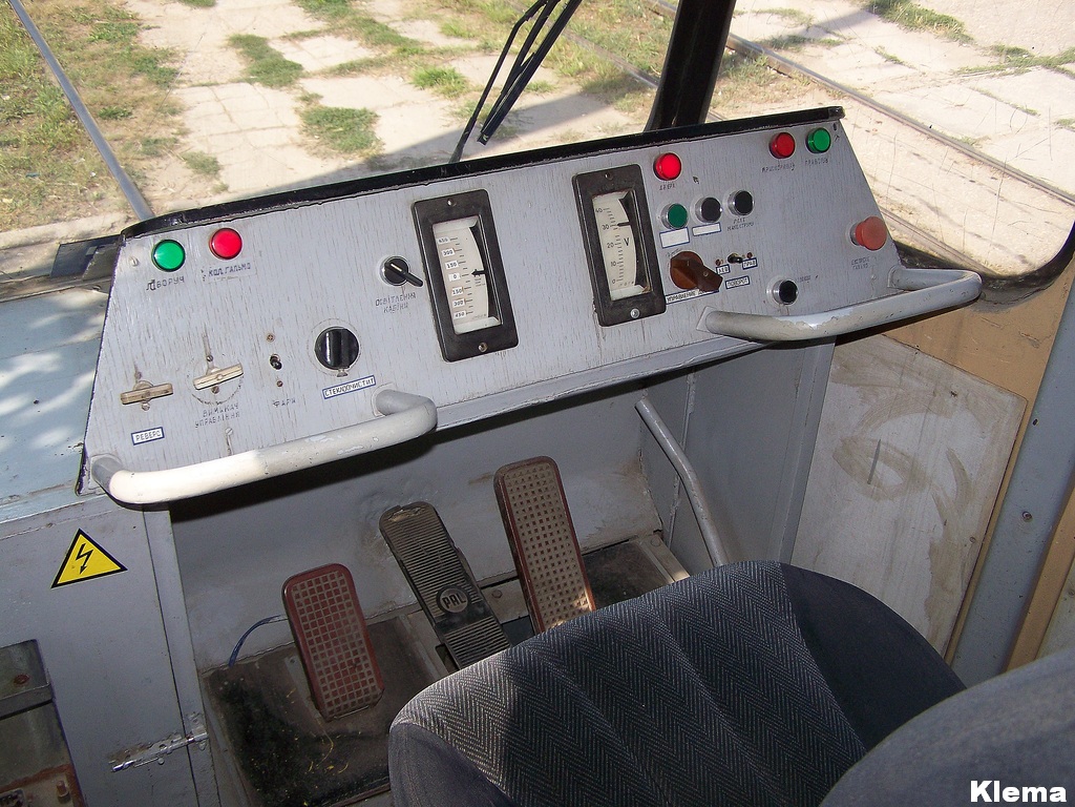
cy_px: 404
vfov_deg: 37.7
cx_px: 538
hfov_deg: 49.0
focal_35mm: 38
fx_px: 1180
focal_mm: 6.3
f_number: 2.8
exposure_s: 1/800
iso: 100
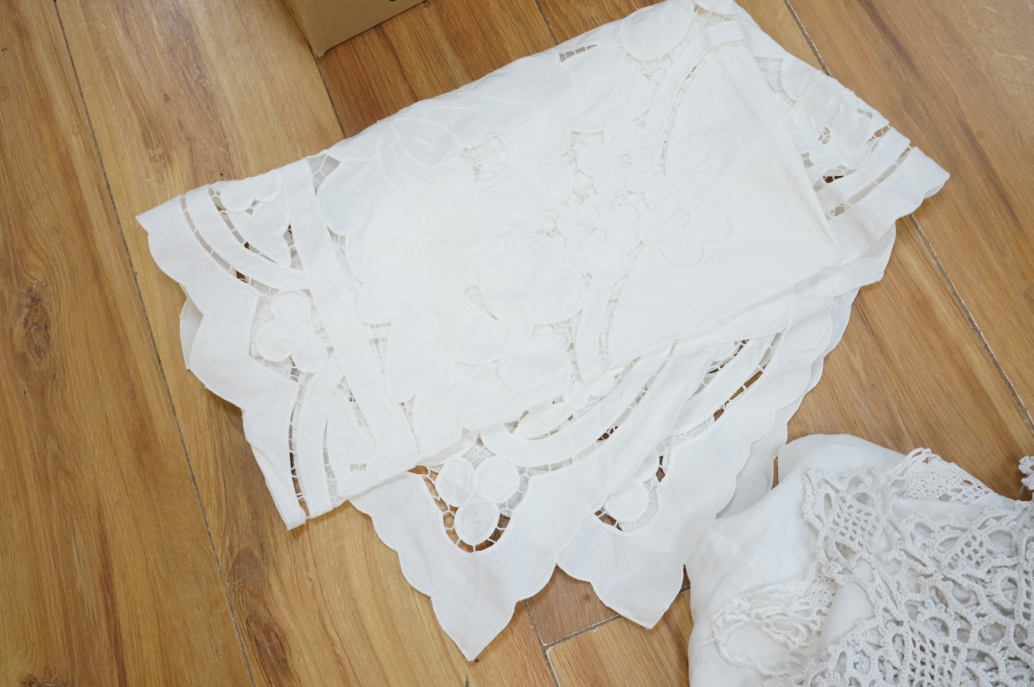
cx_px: 530
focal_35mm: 34
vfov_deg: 38.8
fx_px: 976
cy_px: 323
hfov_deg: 55.8
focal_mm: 32
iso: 2000
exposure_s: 1/50
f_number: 11
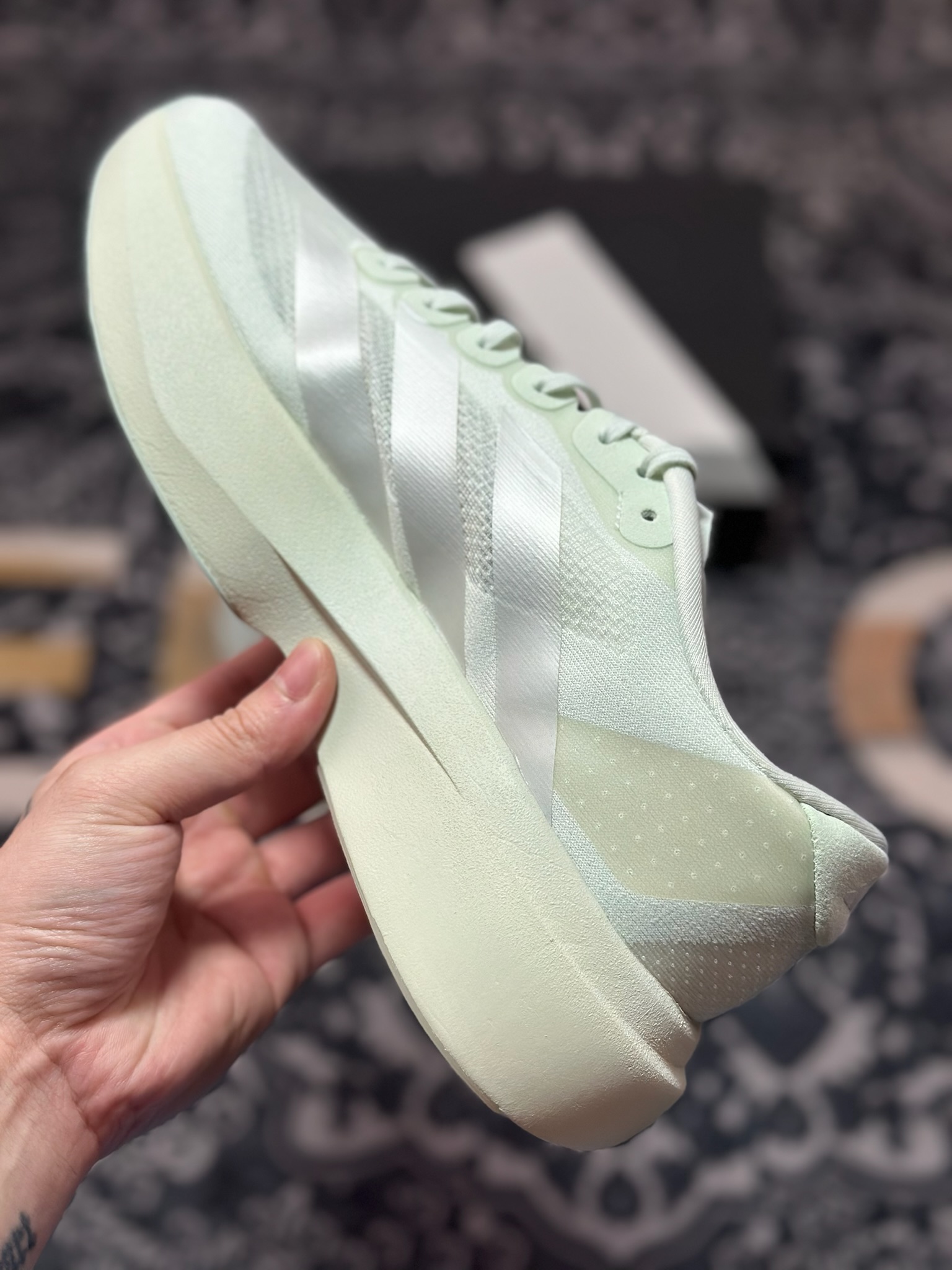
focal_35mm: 48
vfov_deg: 39.7
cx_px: 476
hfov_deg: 30.3
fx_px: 1760
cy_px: 635
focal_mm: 6.86
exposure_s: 1/1085
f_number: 1.78
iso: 80
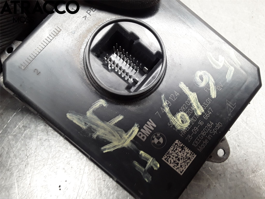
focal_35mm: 28
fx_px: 214
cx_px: 132
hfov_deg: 63.4
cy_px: 100
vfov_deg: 49.7
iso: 80
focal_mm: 2.91
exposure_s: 1/50
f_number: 1.9
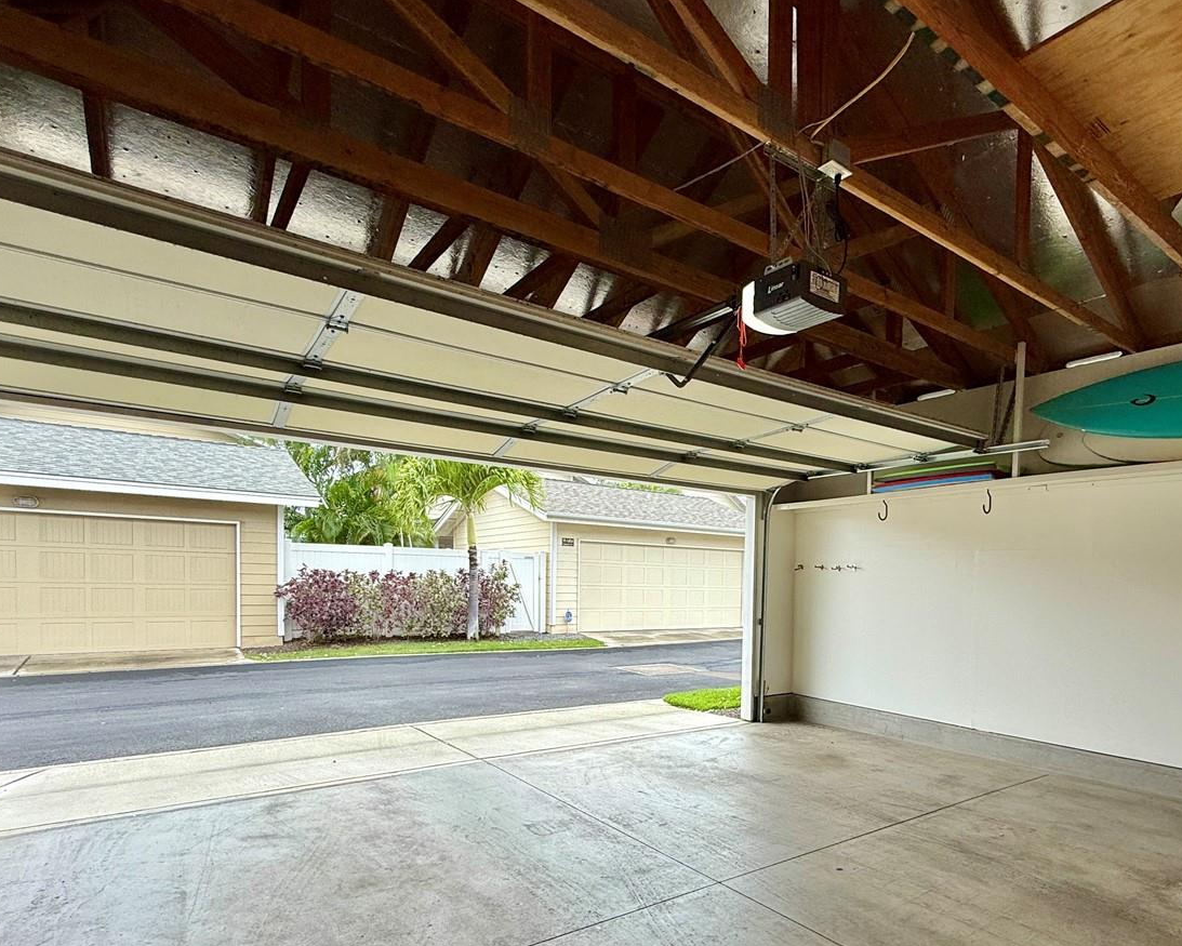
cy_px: 611
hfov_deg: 79.4
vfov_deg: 66.7
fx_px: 700
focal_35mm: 20
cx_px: 712
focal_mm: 2.22
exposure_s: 1/579
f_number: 2.2
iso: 50
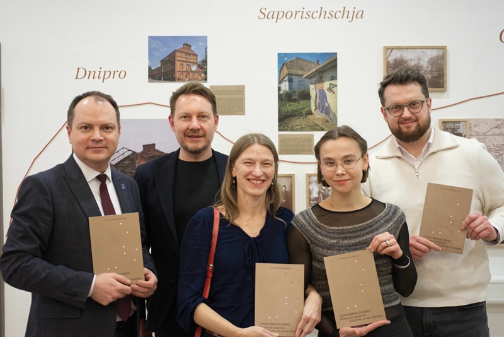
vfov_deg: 27.0
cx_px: 252
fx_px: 700
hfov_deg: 39.6
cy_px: 168
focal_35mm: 50
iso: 1600
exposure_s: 1/160
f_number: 3.2
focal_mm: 50
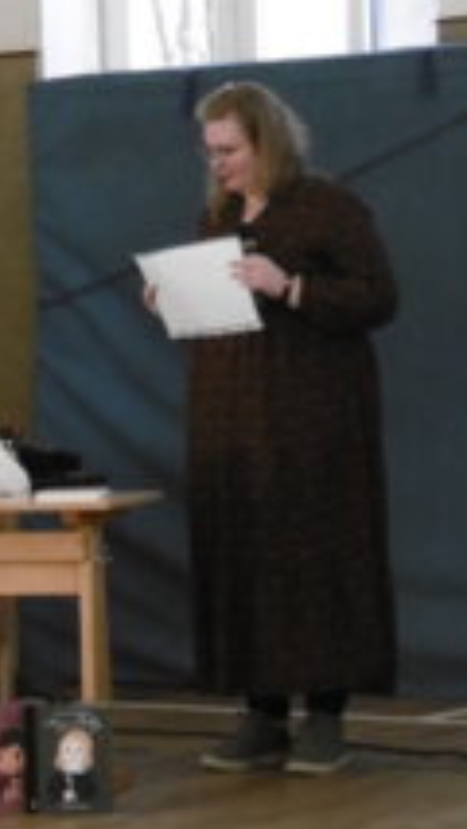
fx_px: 4046
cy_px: 342
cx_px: 43
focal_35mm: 184
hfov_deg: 6.6
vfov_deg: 11.7
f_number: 4.7
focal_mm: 16.2
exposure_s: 1/200
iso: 640
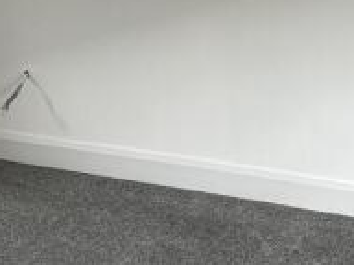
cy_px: 36
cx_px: 261
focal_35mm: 79
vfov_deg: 18.4
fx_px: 808
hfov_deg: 24.5
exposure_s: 1/110
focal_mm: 5.7
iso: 125
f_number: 1.5
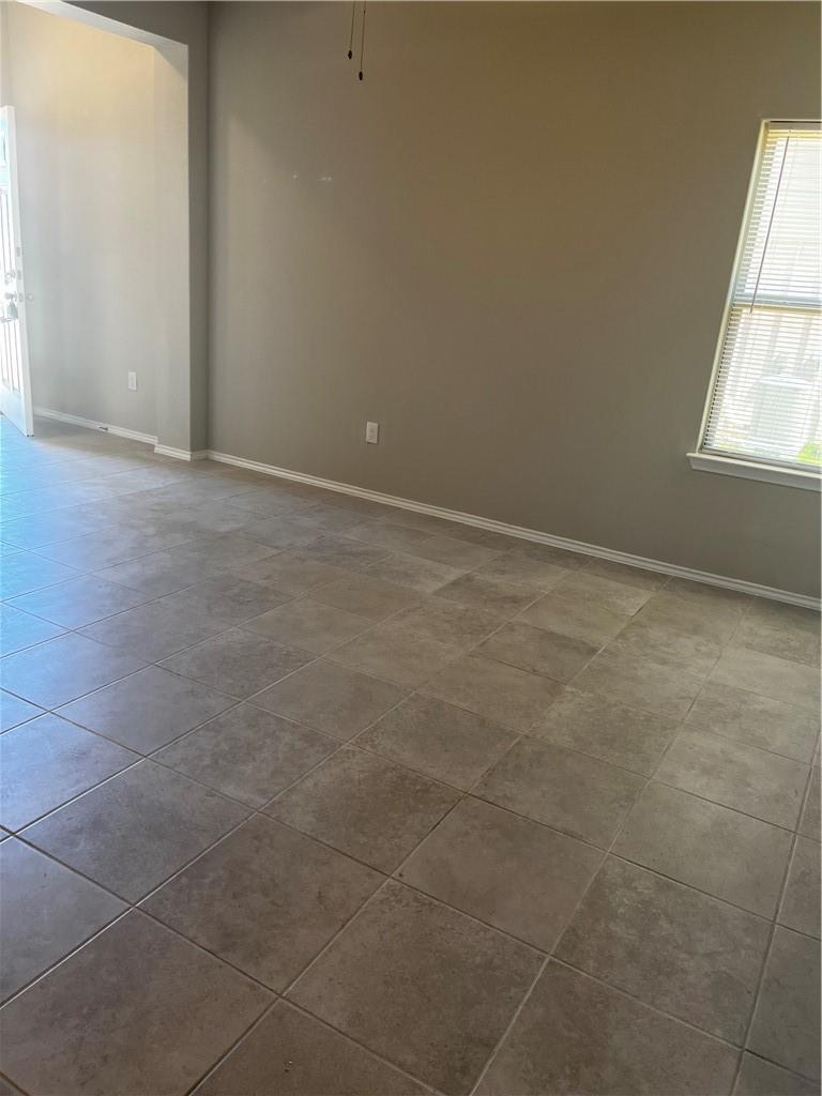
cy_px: 548
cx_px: 411
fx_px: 823
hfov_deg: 53.1
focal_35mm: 26
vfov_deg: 67.3
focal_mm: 5.1
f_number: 1.6
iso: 64
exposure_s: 1/60
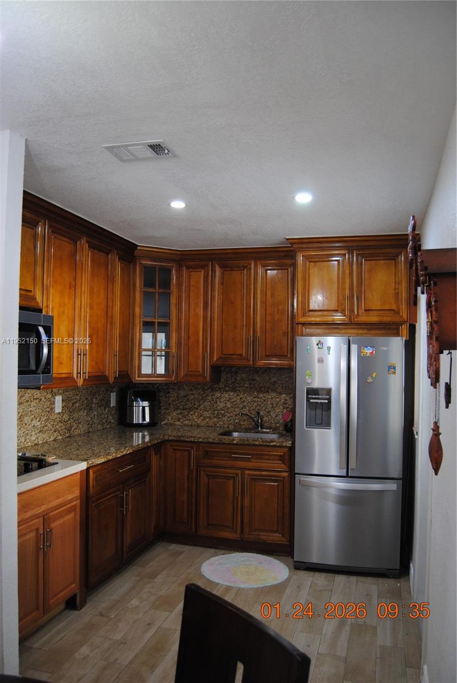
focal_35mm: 27
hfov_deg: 48.0
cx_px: 228
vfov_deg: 67.3
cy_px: 342
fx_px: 513
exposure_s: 1/30
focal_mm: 18
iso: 360
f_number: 3.5
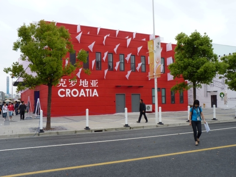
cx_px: 118
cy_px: 88
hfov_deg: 54.0
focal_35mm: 34
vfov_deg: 41.8
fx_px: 232
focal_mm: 6
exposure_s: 1/160
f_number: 4
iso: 80
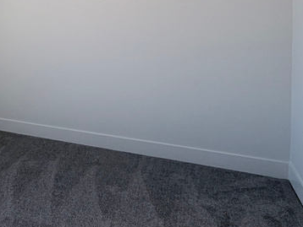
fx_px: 350
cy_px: 23
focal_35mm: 40
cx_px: 11
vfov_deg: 34.0
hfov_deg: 41.6
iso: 50
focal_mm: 2.22
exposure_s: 1/285
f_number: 2.2
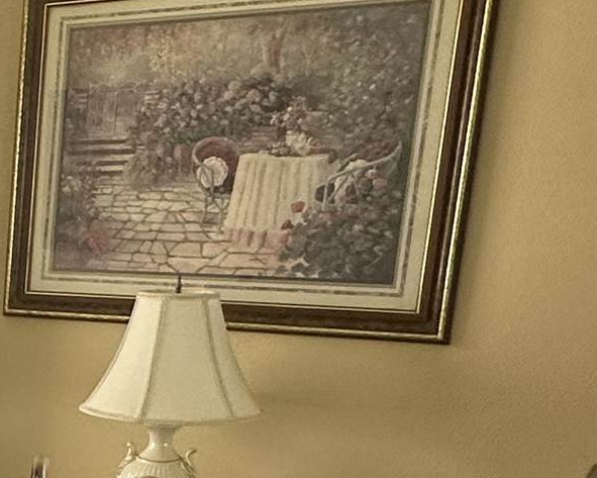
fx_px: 1255
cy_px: 497
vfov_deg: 20.7
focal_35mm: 71
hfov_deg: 22.2
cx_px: -296
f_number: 2.2
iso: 160
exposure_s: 1/99
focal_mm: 2.22
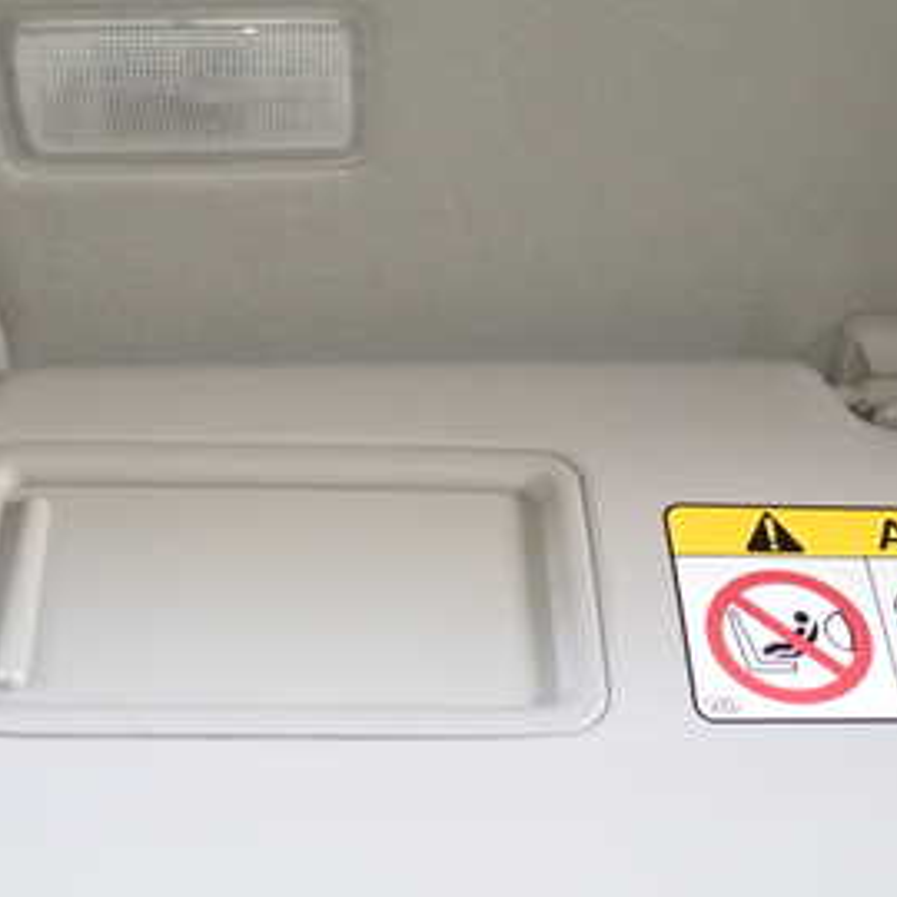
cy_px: 532
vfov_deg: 29.0
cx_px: 458
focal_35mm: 59
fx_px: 1730
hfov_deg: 29.1
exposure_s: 1/30
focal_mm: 5.4
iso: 400
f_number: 2.3
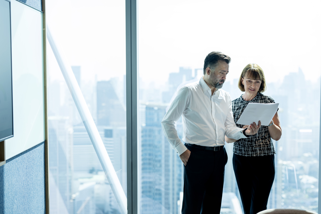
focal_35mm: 50
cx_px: 160
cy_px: 107
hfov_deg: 39.6
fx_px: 446
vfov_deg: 27.0
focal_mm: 50
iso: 100
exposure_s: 1/250
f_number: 2.5
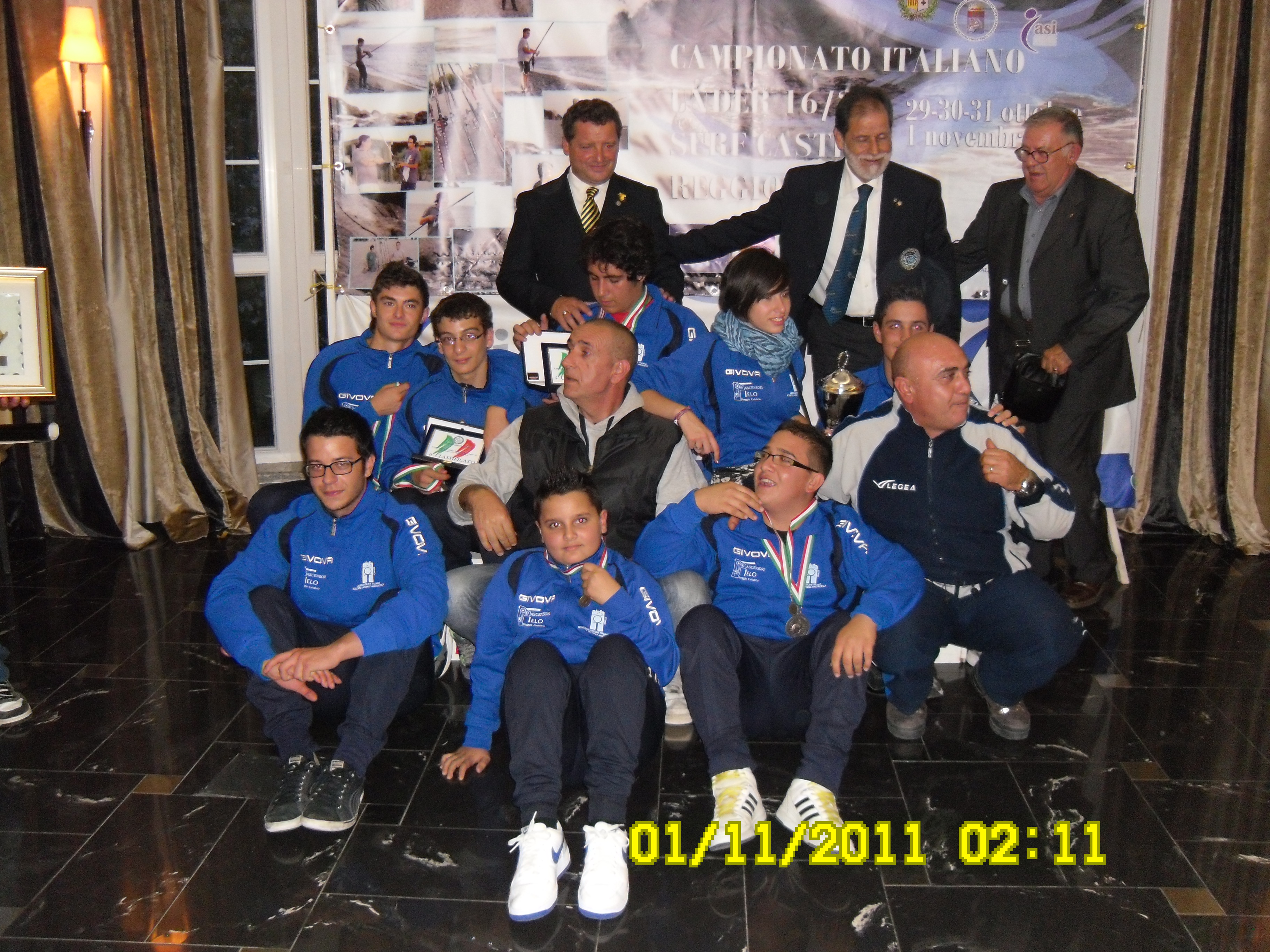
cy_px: 476
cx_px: 635
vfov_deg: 41.8
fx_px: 1247
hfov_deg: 54.0
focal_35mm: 34
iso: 400
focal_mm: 6
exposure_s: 1/45
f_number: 2.8
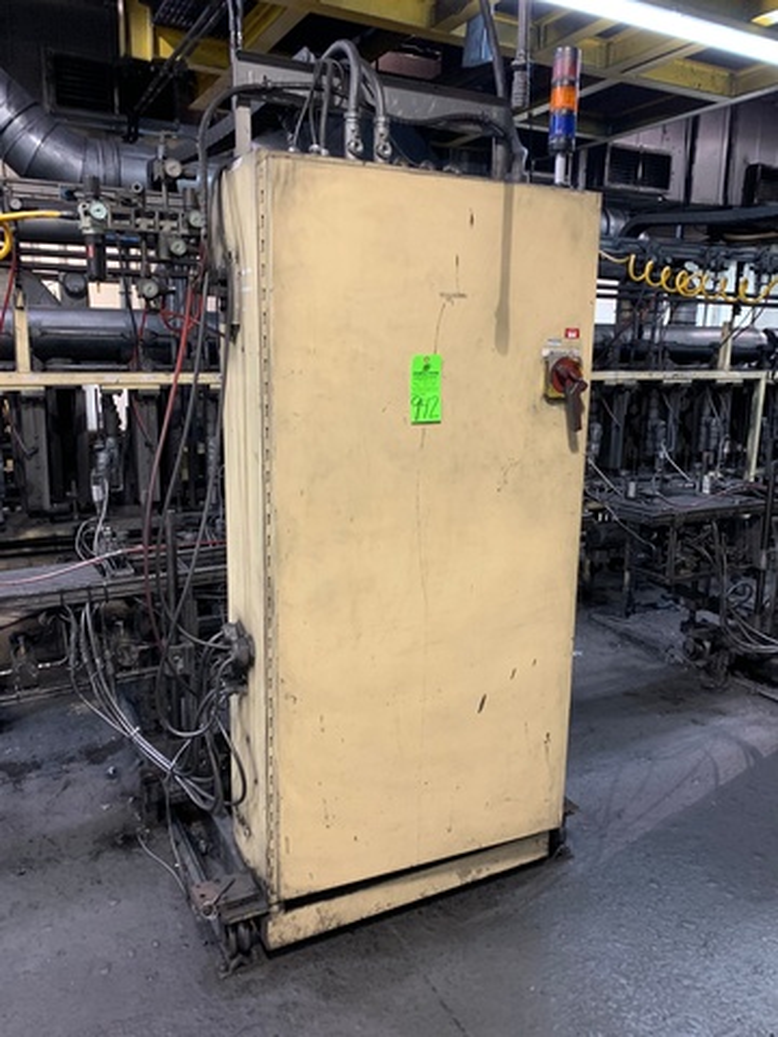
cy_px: 518
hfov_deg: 53.1
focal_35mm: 26
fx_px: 779
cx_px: 389
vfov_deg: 67.3
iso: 250
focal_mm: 4.25
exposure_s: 1/40
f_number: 1.8
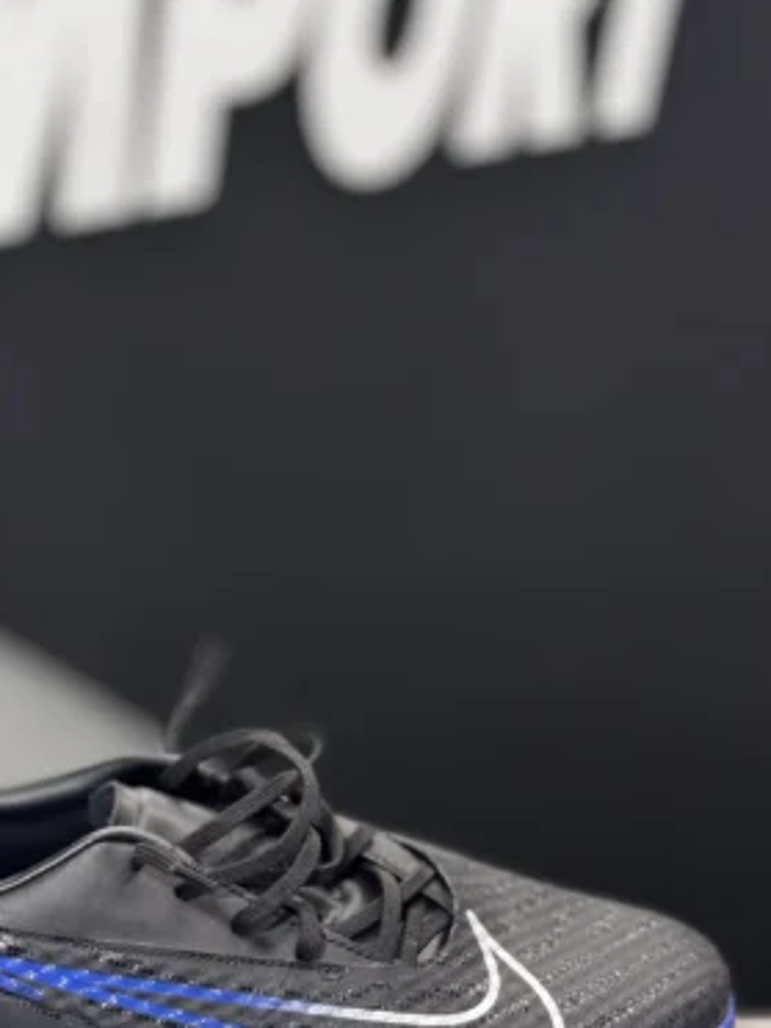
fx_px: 2198
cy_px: 562
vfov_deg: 26.3
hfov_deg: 19.8
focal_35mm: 74
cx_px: 251
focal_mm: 6.76
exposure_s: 1/40
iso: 400
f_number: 1.78
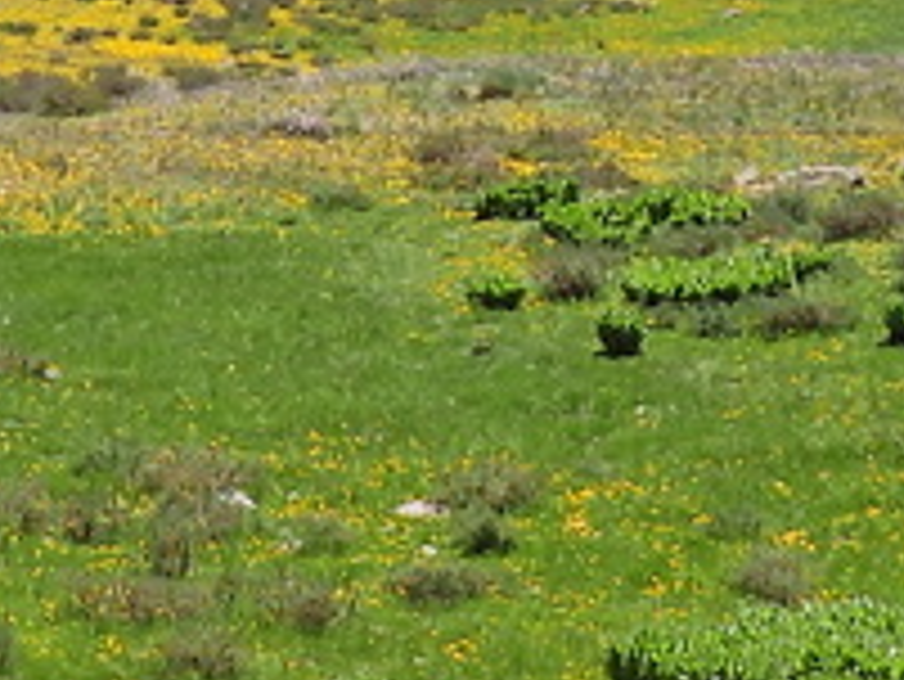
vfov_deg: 5.4
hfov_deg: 7.2
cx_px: 211
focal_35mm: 274
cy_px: -473
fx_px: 7160
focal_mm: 7.7
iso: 100
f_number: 3.2
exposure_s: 1/1250
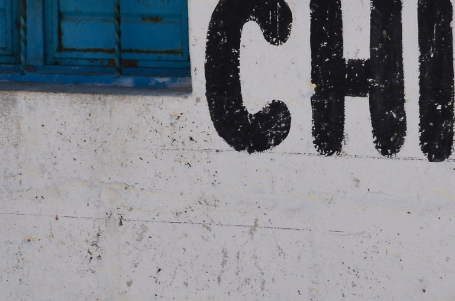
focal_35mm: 258
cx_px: 381
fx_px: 3248
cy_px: 331
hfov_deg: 8.0
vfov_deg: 5.3
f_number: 11
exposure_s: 1/125
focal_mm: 55
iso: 110
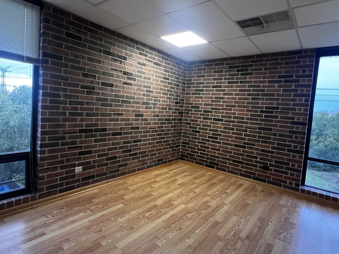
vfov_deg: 68.6
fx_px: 186
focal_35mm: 19
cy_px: 120
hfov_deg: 84.4
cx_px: 154
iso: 250
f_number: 1.8
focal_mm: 1.57
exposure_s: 1/60
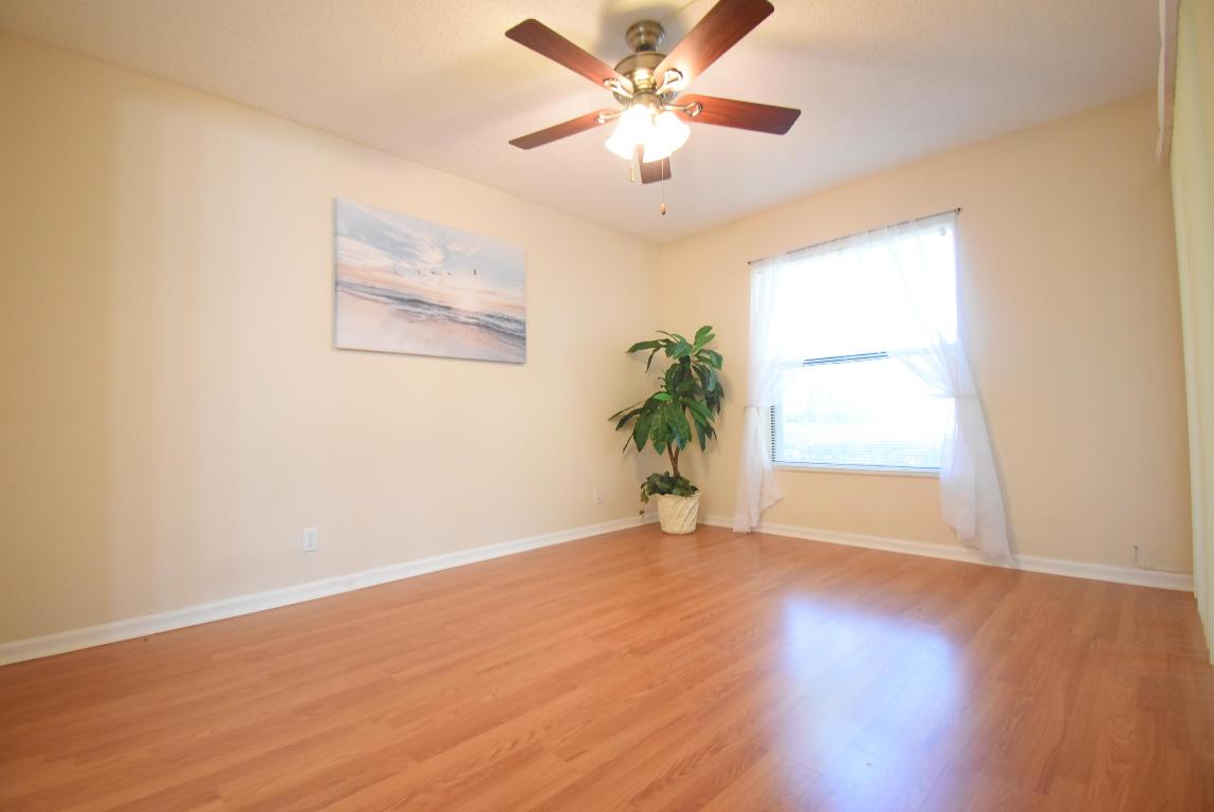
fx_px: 506
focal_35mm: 15
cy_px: 406
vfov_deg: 77.5
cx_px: 607
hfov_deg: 100.3
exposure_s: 1/60
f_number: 4.5
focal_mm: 10
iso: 2200
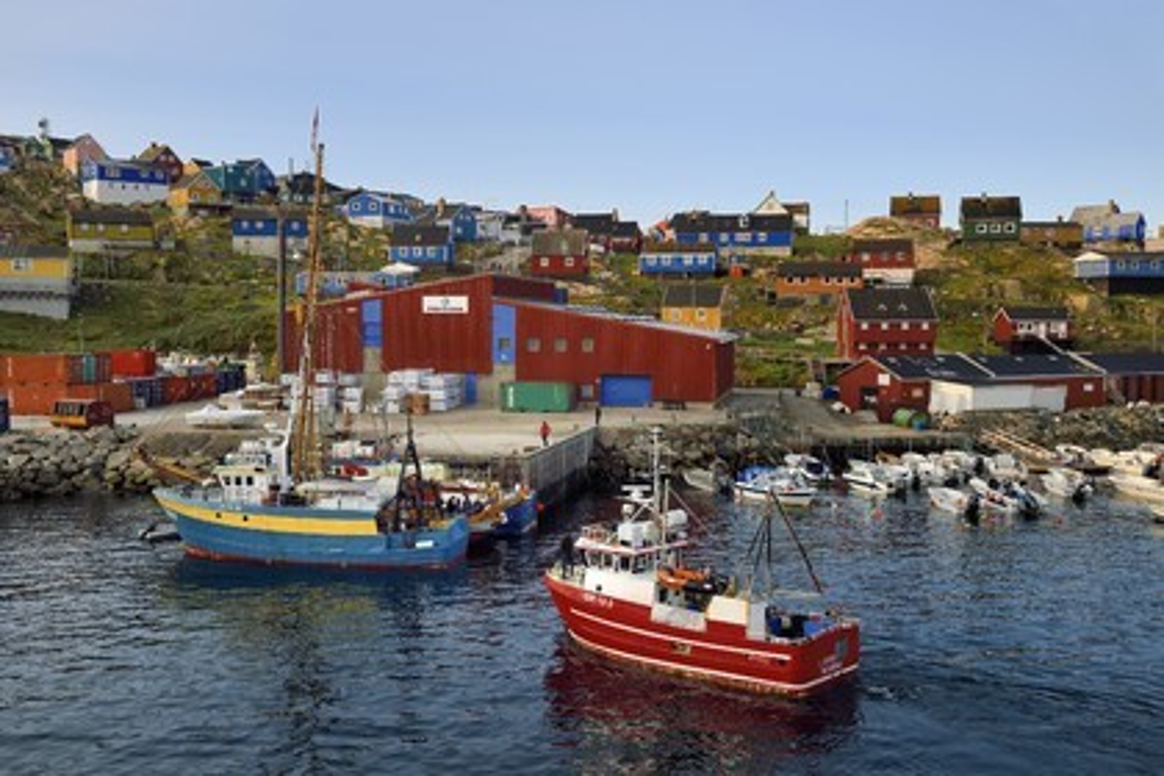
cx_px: 582
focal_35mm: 40
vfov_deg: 33.4
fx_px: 1293
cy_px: 388
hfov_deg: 48.5
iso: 200
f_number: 10
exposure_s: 1/250
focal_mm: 40
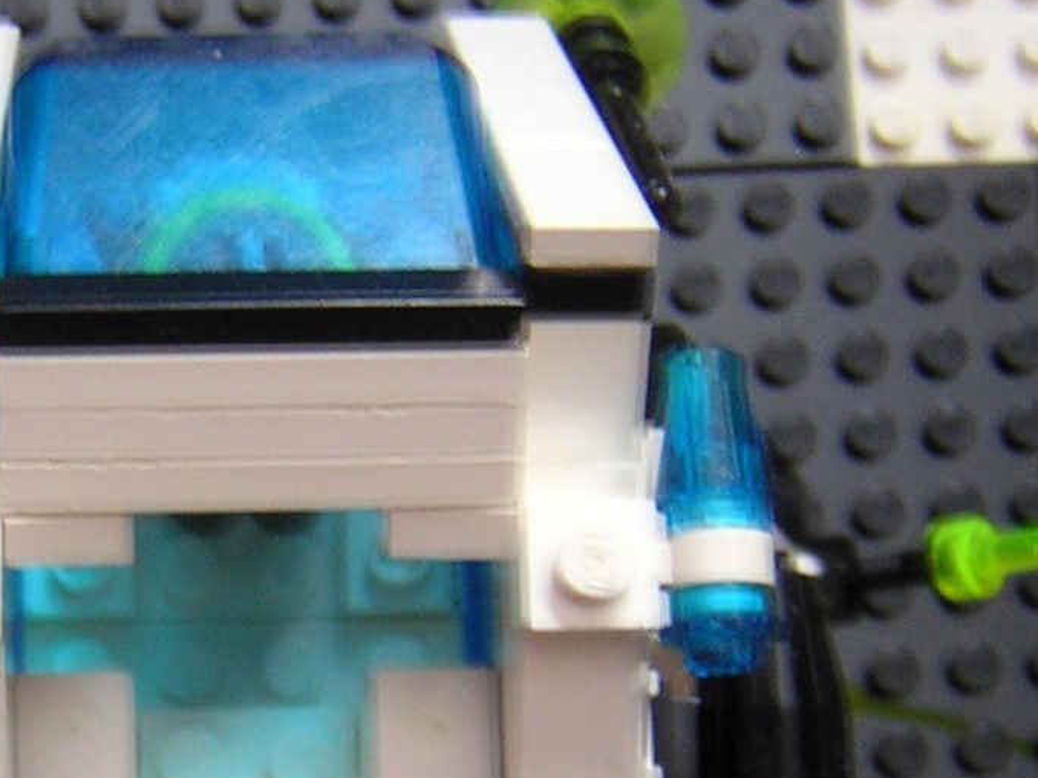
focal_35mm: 85
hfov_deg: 22.5
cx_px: 132
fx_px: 2548
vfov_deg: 17.2
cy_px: 593
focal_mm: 4.7
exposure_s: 1/3.4
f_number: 2.6
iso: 155
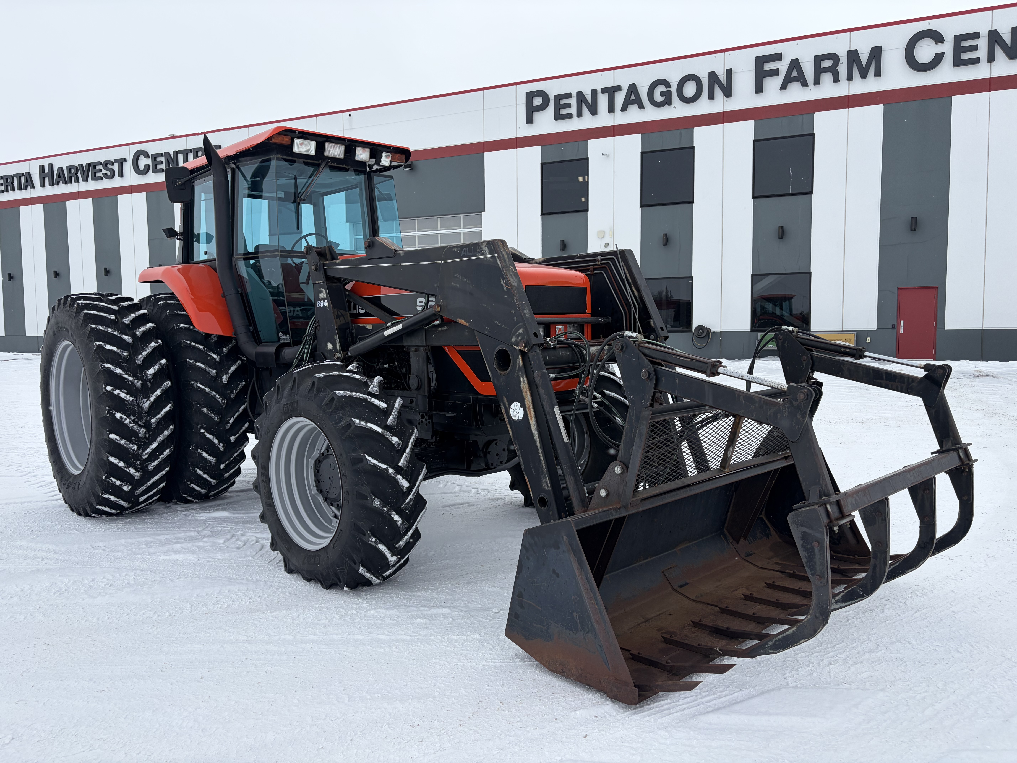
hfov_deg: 67.3
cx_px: 508
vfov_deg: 53.1
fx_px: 764
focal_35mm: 26
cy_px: 382
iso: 50
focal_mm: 5.96
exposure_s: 1/3279
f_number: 1.6
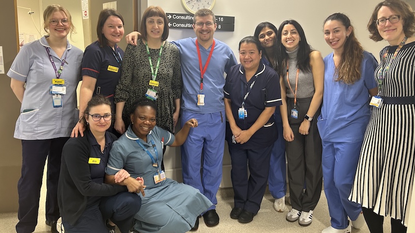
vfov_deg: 40.1
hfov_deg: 66.1
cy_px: 102
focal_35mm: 29
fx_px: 319
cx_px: 207
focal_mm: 5.7
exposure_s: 1/50
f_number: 1.5
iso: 80
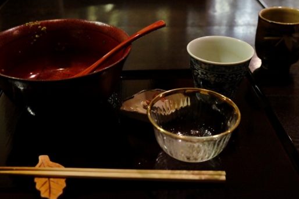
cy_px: 102
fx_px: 349
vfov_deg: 31.9
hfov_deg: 46.3
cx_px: 137
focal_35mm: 42
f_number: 4
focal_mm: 24.3
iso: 5000
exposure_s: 1/60
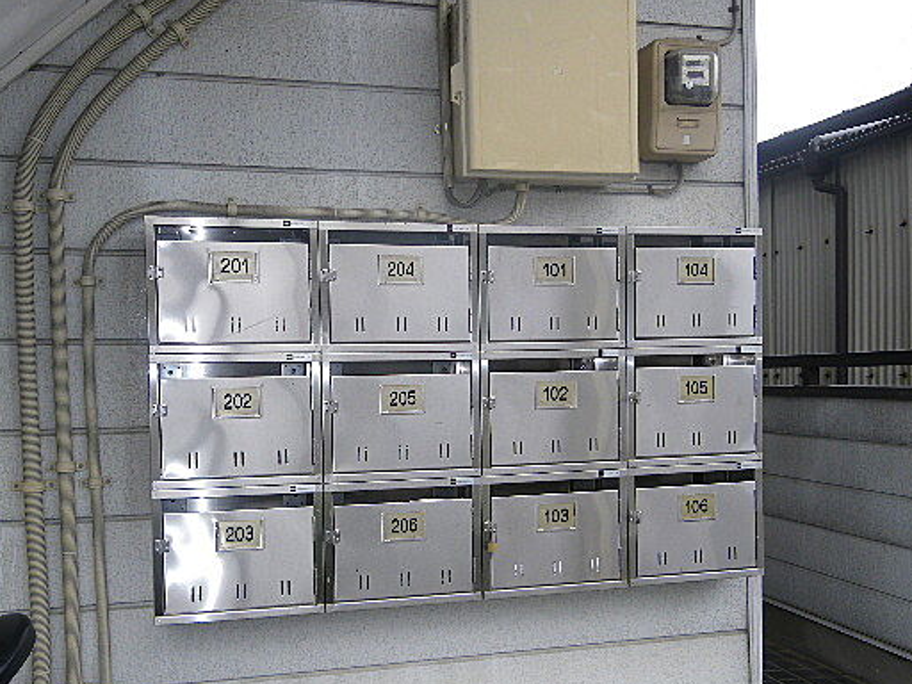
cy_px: 422
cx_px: 426
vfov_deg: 40.5
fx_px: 922
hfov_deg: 52.6
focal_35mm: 35
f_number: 2.6
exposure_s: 1/320
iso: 64
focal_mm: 4.9
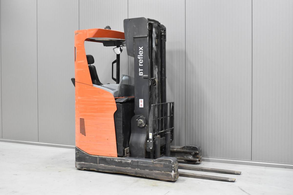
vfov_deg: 33.0
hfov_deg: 47.9
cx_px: 146
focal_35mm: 40
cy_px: 98
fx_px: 330
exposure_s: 1/25
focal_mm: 27
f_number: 5.6
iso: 1600
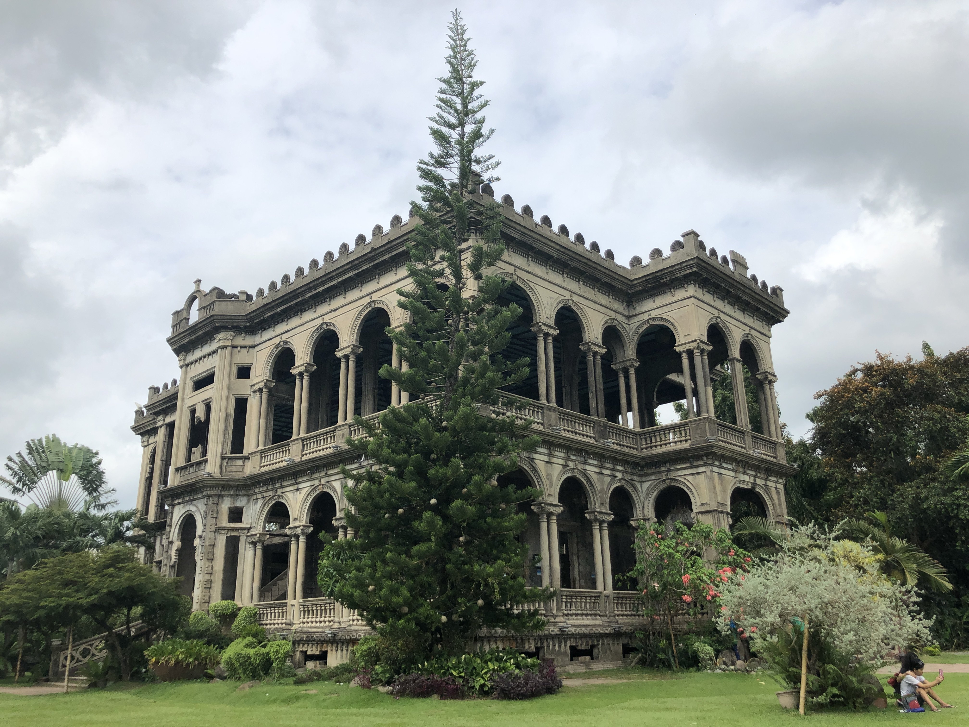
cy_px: 364
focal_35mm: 28
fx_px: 784
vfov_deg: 49.7
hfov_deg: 63.4
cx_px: 484
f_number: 1.8
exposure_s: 1/2088
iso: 20
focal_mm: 4
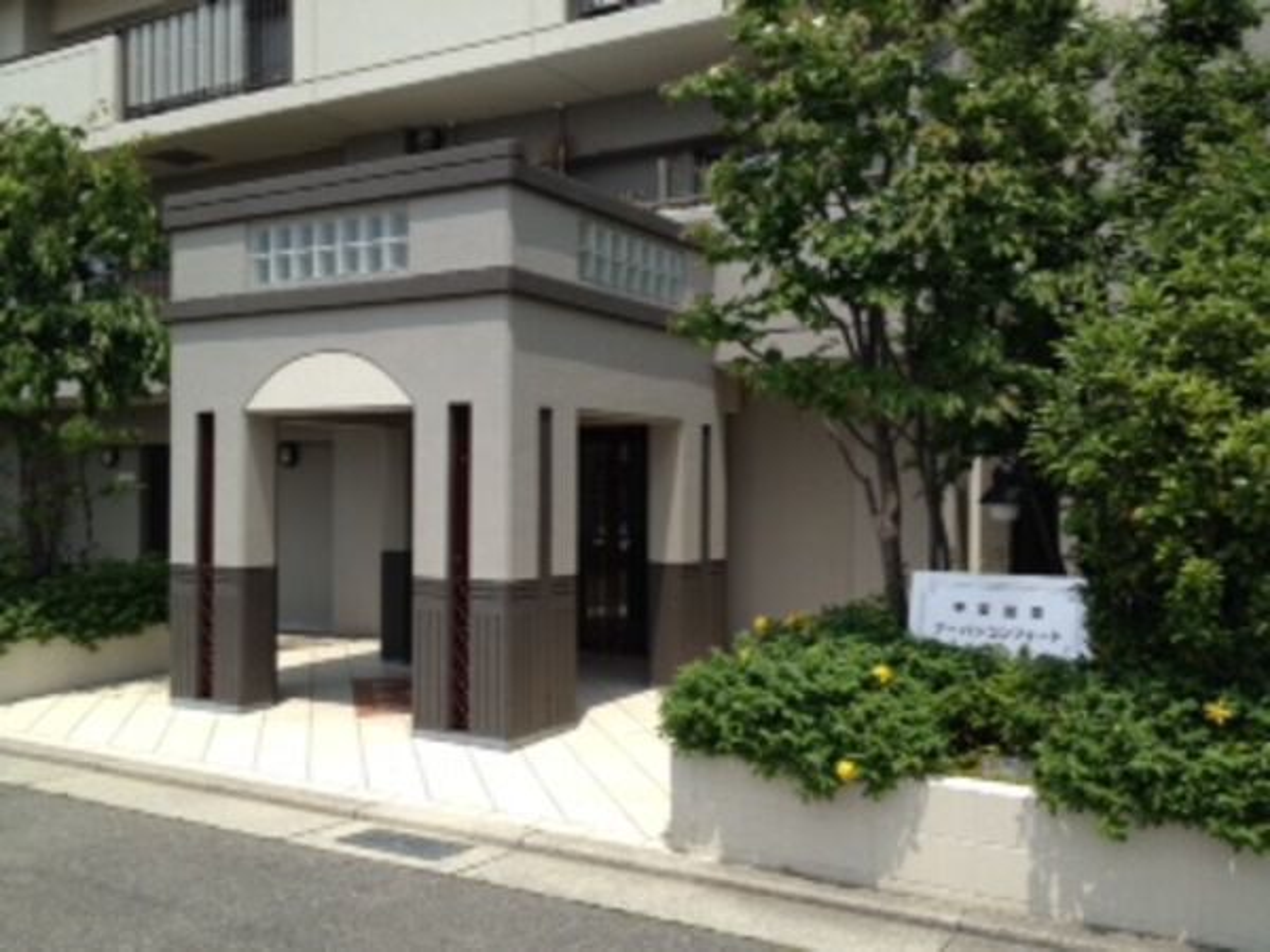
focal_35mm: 35
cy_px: 476
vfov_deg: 40.7
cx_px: 635
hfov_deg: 52.6
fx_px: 1284
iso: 50
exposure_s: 1/1381
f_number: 2.4
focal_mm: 4.28
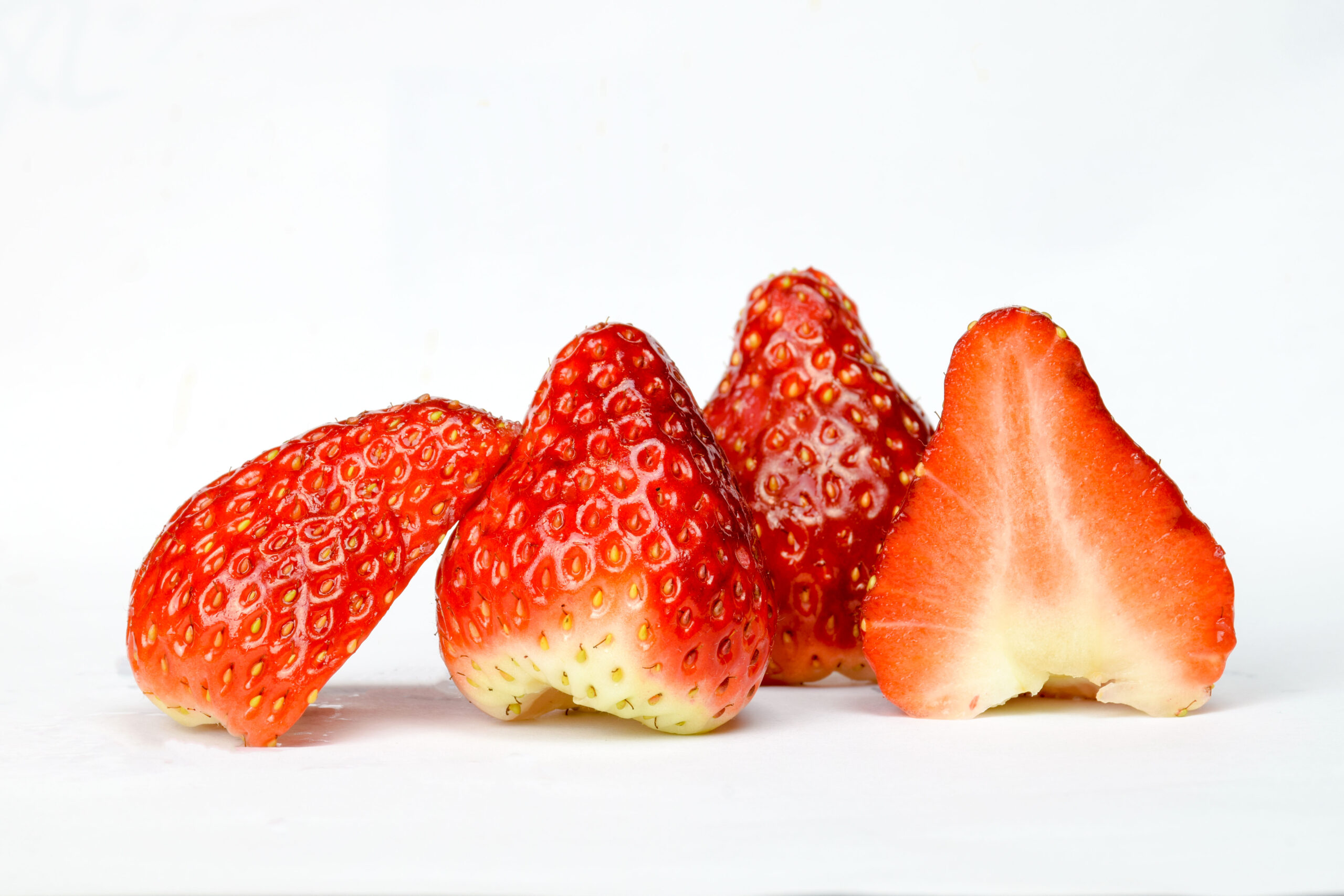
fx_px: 5040
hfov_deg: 15.2
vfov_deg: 10.2
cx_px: 672
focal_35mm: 135
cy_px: 448
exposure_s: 1/1.6
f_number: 16
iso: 100
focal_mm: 90
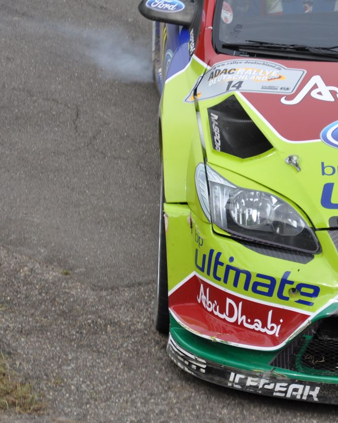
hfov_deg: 5.4
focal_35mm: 286
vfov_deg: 6.8
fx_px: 3574
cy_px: 157
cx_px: 219
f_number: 5.6
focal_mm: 105
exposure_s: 1/500
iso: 200
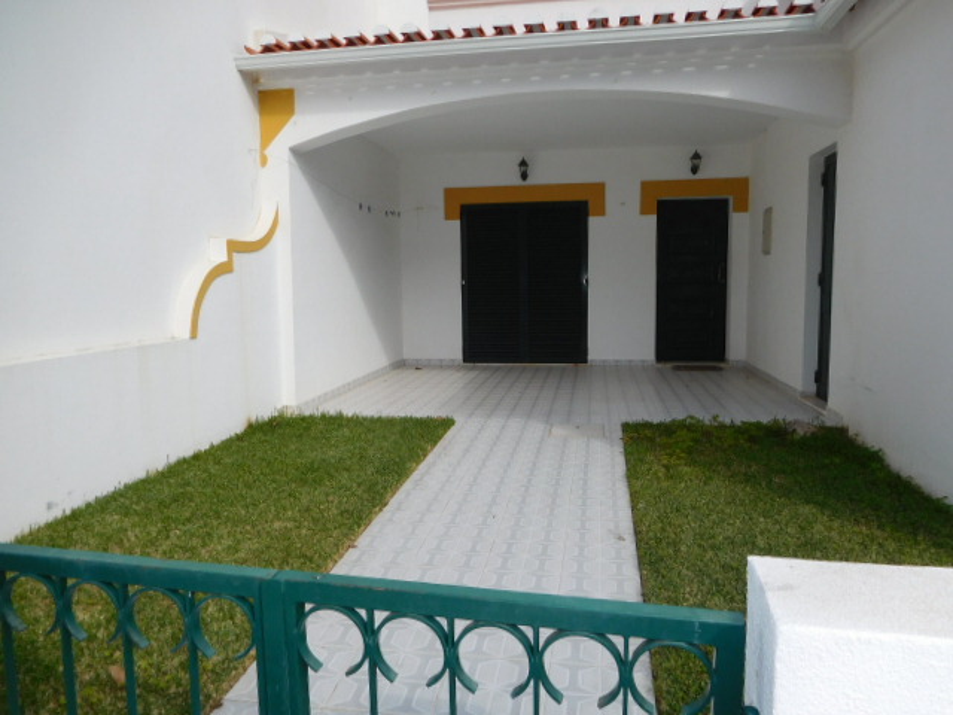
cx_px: 476
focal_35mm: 25
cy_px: 358
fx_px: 688
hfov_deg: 69.4
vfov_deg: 54.9
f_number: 3.4
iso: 125
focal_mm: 4.5
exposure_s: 1/1250
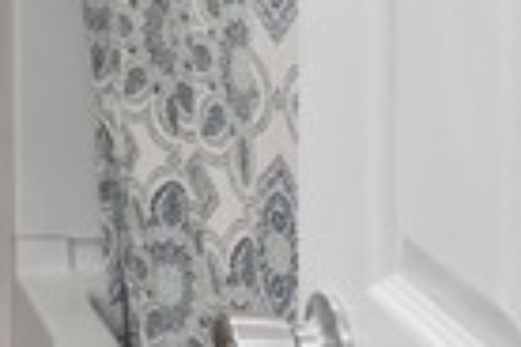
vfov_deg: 11.7
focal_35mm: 110
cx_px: -253
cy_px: -232
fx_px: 1592
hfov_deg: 16.9
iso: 250
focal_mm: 14
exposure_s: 1/6
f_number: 7.1
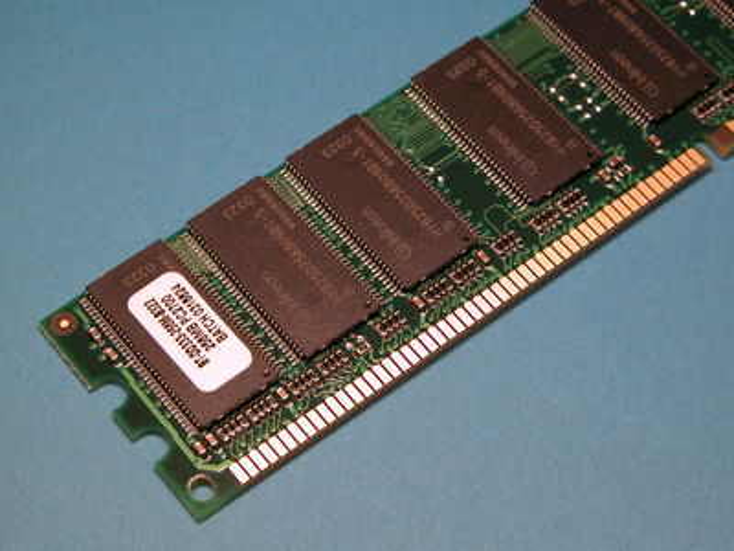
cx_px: 367
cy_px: 276
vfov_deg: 13.8
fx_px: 2269
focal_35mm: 107
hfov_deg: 18.4
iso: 100
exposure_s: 1/55.4
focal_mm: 27.3
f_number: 5.8
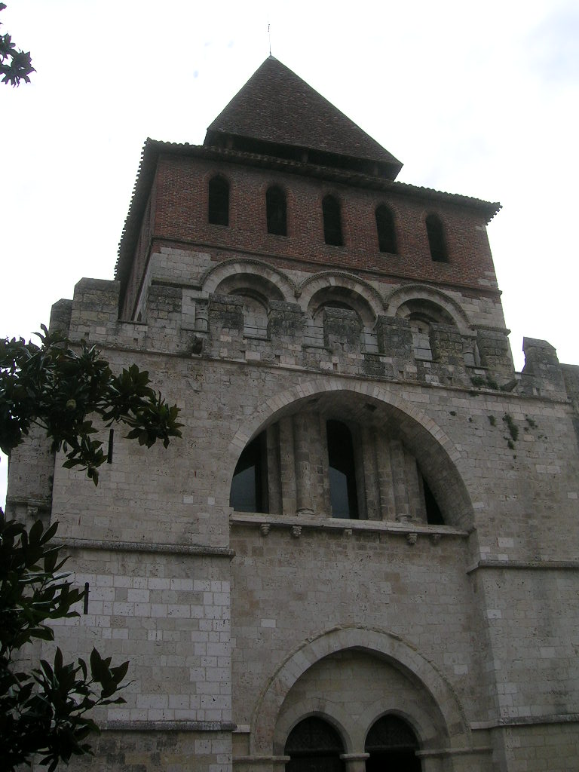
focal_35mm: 35
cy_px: 386
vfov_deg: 52.6
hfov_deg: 40.7
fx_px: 781
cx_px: 290
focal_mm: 5.4
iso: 50
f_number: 4.8
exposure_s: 1/378
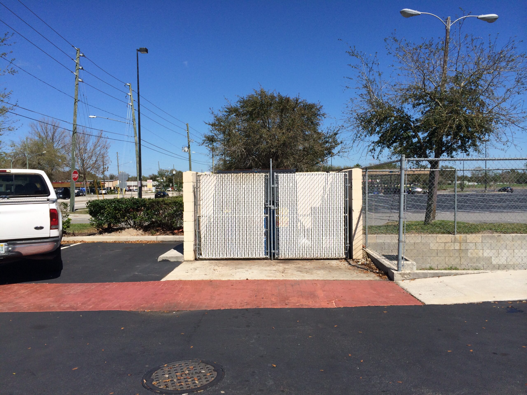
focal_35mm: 30
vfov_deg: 46.8
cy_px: 198
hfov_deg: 60.0
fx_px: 457
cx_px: 264
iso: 40
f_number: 2.2
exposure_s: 1/3731
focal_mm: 4.12
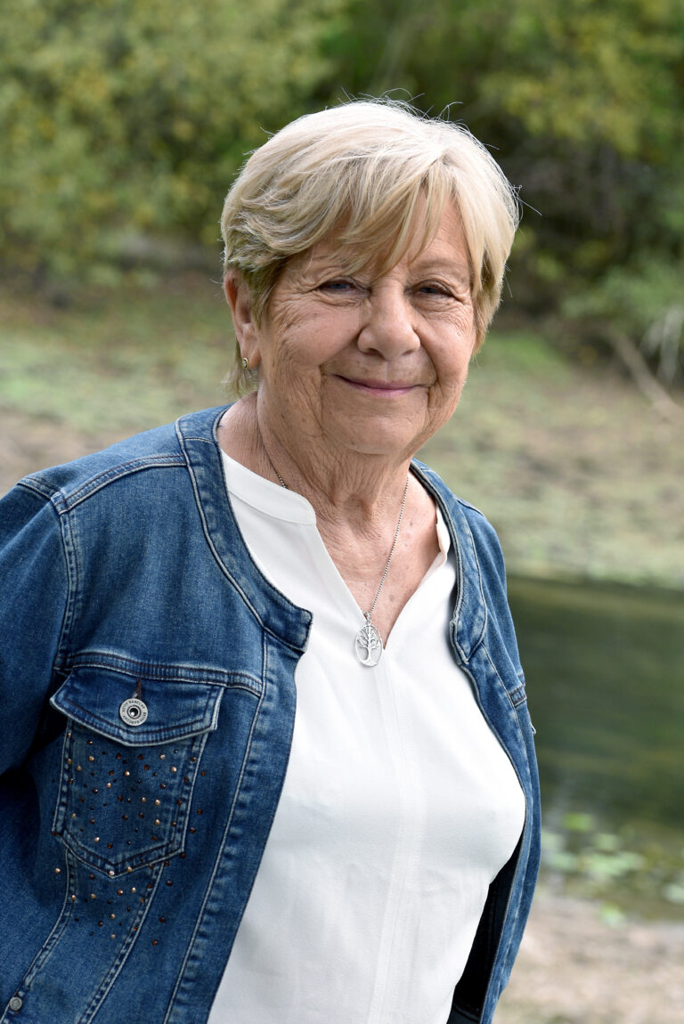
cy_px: 512
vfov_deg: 19.4
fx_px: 2989
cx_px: 342
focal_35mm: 105
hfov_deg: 13.1
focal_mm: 105
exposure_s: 1/125
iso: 400
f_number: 9
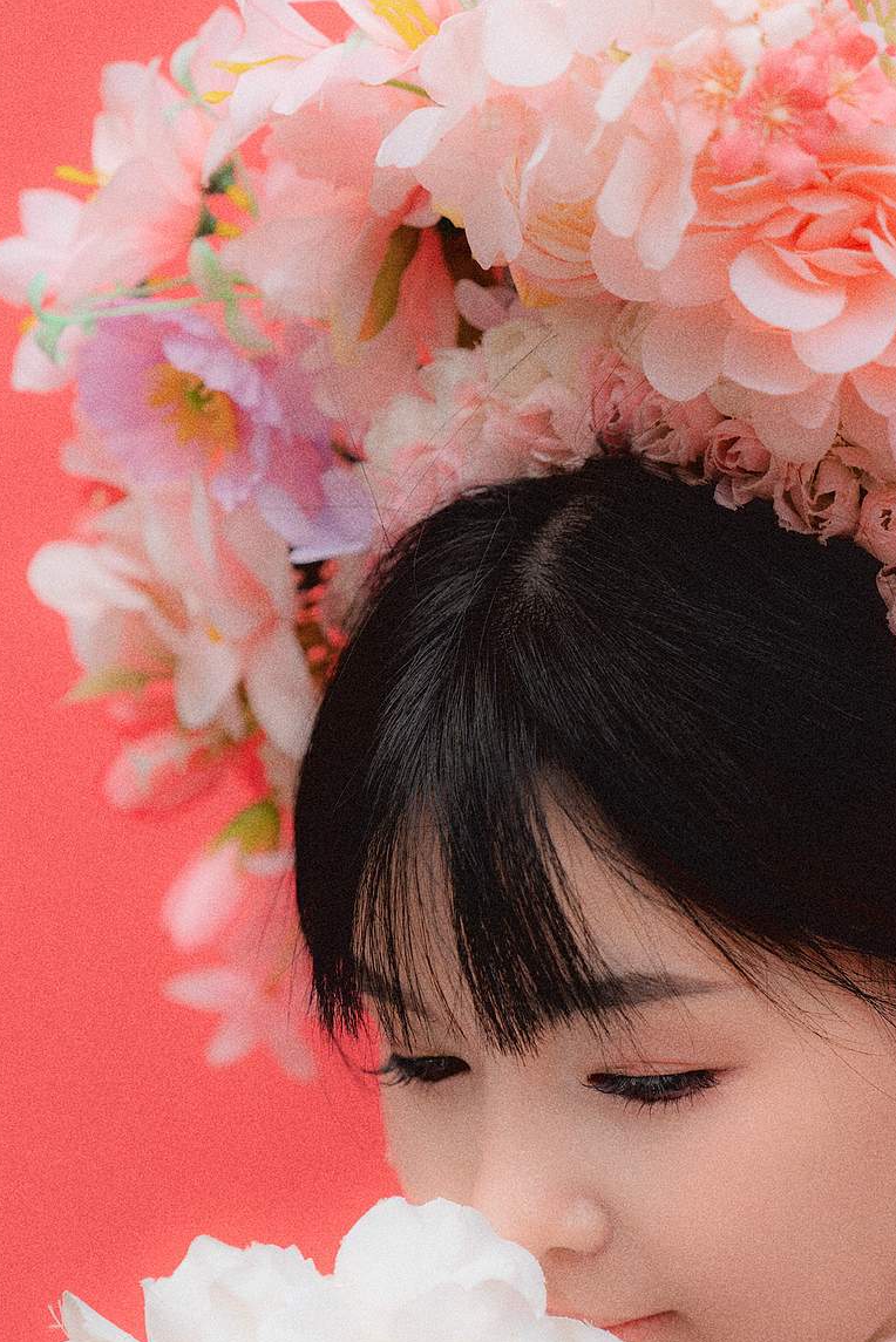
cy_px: 823
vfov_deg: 17.9
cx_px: 623
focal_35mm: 114
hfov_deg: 12.0
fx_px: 4253
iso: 100
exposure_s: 1/320
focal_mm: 68
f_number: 2.8
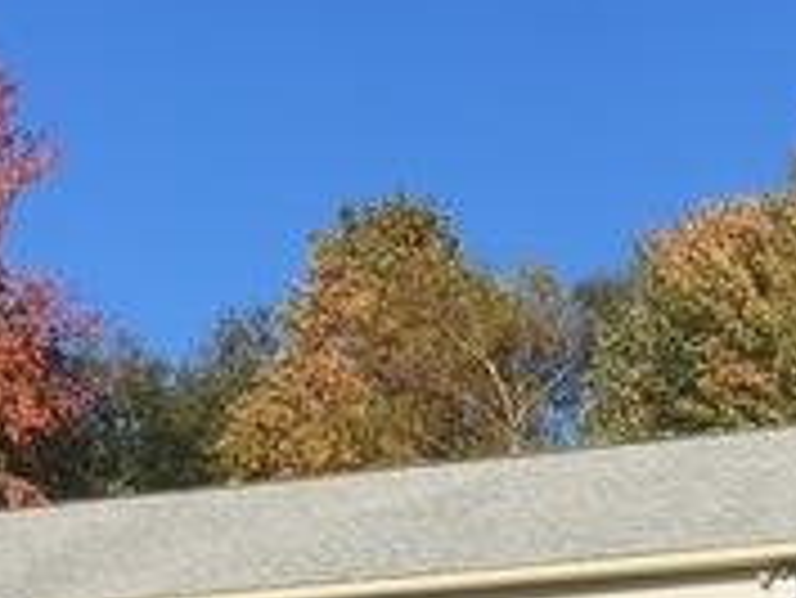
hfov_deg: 18.7
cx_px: 391
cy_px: 589
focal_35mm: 105
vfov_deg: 13.9
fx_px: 2416
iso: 25
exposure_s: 1/1350
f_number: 2.2
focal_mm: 4.15
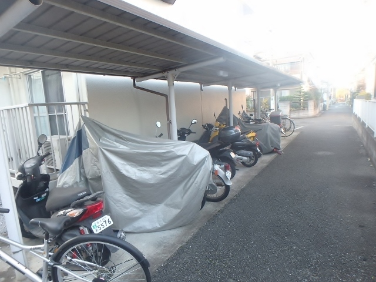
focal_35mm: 21
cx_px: 188
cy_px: 141
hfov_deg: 79.0
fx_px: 228
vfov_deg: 63.4
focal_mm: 3.7
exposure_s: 1/30
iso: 250
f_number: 3.5
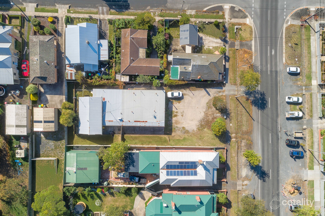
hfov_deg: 73.7
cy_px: 108
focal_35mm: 24
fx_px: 217
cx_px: 162
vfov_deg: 53.1
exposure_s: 1/160
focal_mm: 8.8
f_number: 8
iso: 100
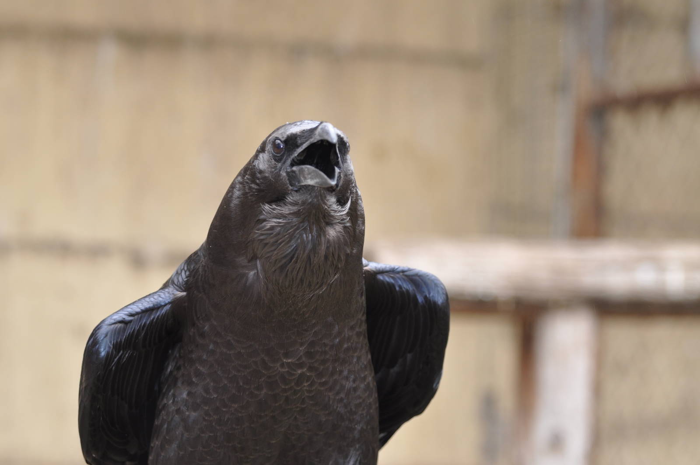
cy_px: 232
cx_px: 350
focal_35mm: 105
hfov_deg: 19.5
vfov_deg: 13.0
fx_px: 2039
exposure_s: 1/125
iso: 400
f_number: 4.5
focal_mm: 70
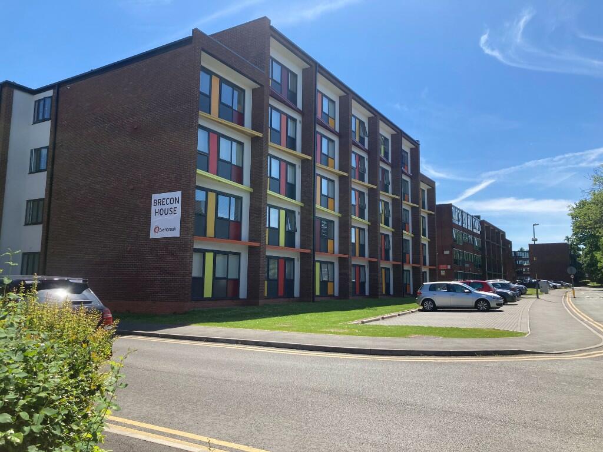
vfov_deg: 49.7
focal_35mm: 28
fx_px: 488
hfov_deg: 63.4
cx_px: 302
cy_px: 226
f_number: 1.8
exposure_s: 1/1517
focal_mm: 3.99
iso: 20
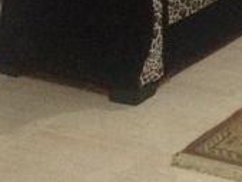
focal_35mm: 142
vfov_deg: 10.0
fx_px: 993
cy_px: -118
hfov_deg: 12.9
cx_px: 401
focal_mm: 4.12
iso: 320
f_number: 2.2
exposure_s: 1/20
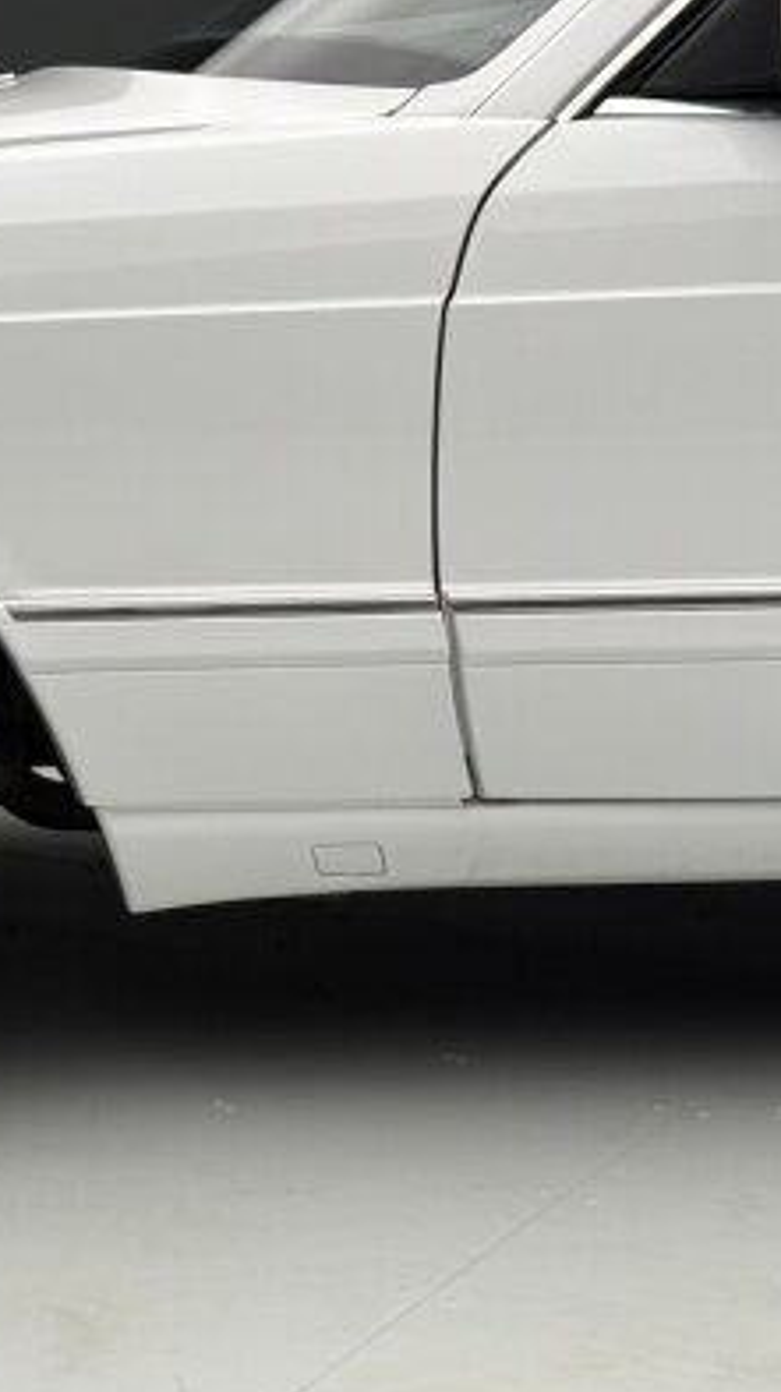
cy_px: 756
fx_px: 3136
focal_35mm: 85
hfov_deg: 13.5
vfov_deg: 25.0
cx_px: -336
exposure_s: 1/115
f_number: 1.78
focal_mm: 6.76
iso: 100
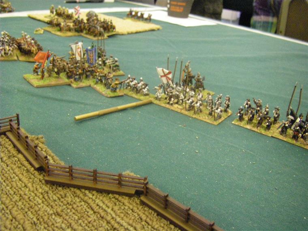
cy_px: 116
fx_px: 338
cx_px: 154
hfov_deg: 49.0
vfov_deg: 37.7
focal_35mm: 38
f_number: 3.5
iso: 800
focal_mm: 6.3
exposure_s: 1/20
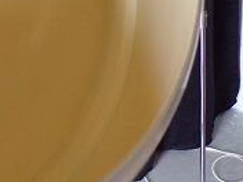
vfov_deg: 16.6
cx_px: -79
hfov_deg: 21.4
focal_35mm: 82
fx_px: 576
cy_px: -77
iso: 196
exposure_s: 1/34
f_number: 3
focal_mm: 4.3
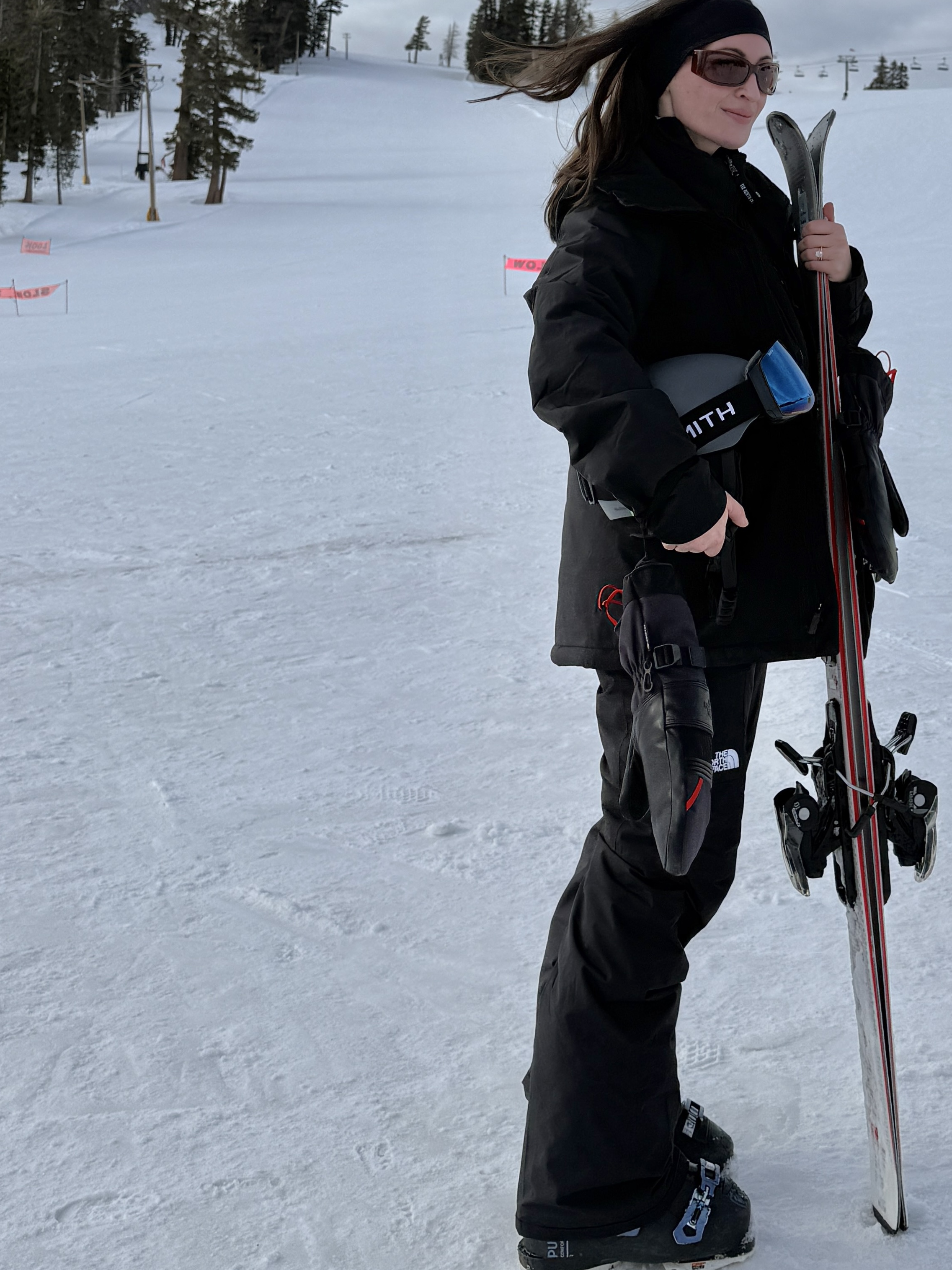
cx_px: 730
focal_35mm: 42
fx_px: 1540
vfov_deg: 43.6
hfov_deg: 33.6
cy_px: 343
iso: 80
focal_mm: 6.76
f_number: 1.78
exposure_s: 1/6173
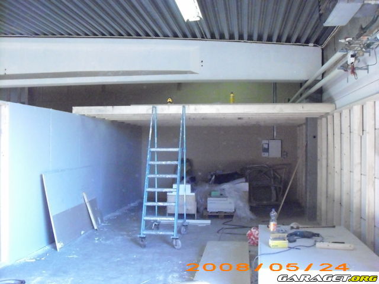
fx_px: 405
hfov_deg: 50.1
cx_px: 190
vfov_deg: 38.7
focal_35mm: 37
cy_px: 142
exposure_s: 1/160
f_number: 2.7
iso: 1600
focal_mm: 6.2
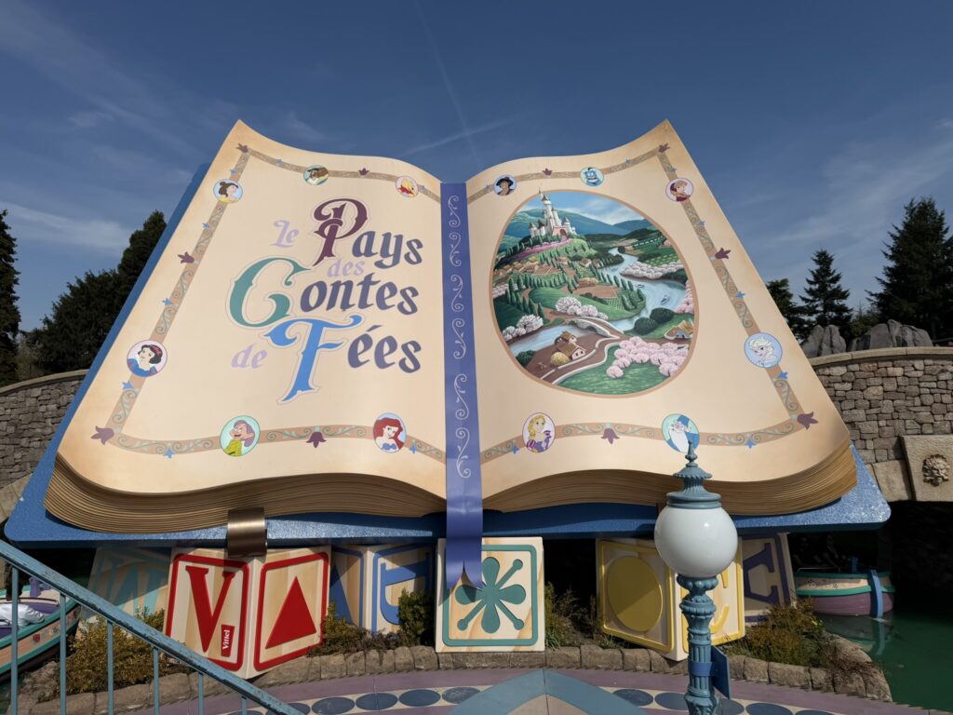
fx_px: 661
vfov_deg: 56.8
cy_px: 358
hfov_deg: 71.6
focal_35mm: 24
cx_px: 476
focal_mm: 6.76
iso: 80
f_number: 1.78
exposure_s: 1/14286
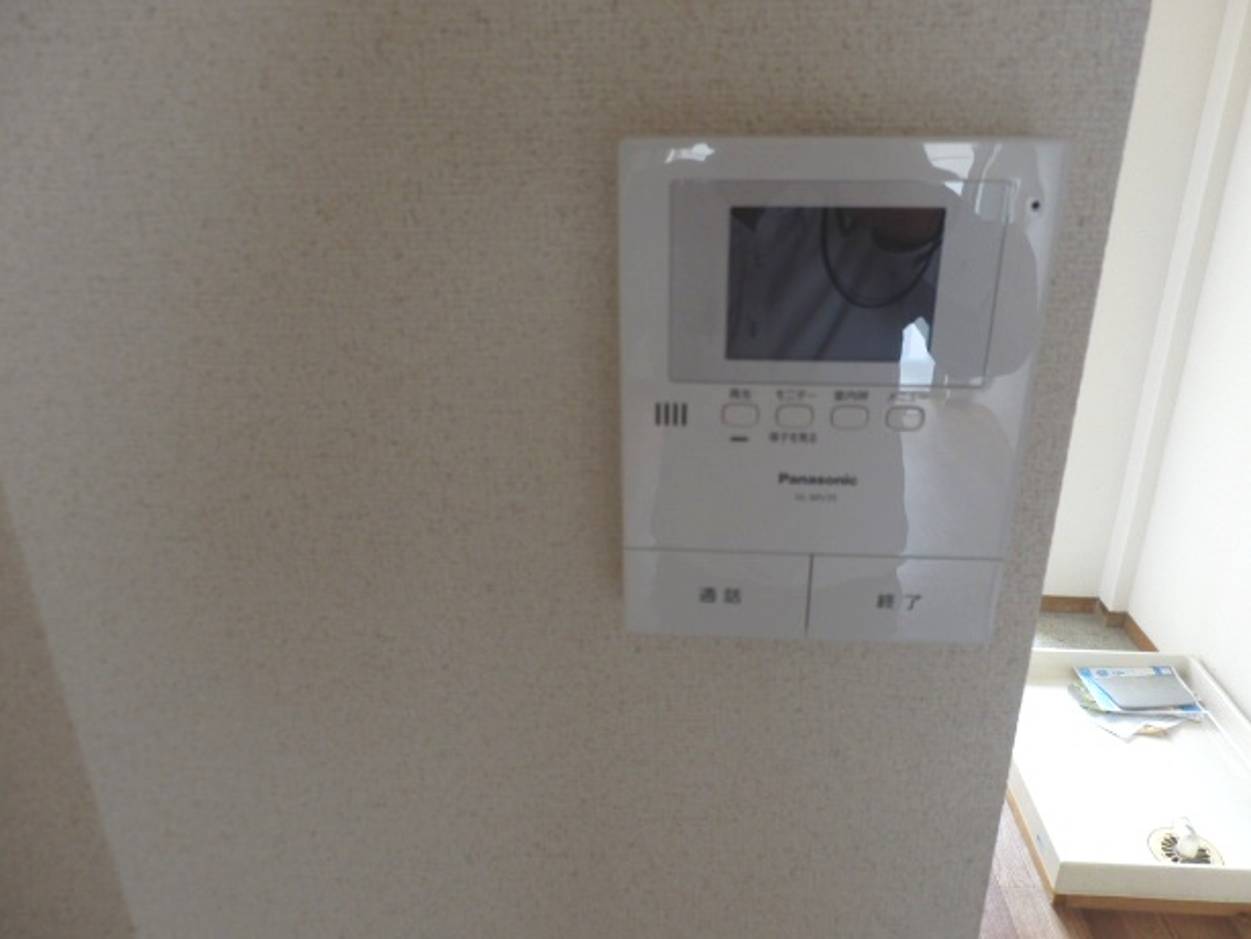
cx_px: 646
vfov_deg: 54.9
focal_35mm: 25
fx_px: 904
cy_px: 454
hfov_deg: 69.4
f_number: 3
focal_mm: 4.2
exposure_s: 1/30
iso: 125
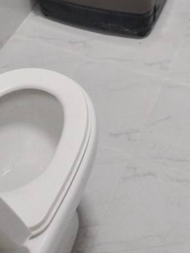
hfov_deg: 20.0
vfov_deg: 23.5
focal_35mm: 73
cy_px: -80
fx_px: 534
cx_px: 143
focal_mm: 4.75
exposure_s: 1/30
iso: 803
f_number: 1.8
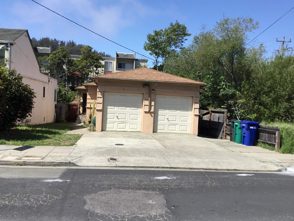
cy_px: 107
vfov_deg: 44.2
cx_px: 144
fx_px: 272
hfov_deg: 56.8
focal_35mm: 32
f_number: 2.4
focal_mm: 3.3
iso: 25
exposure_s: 1/1181
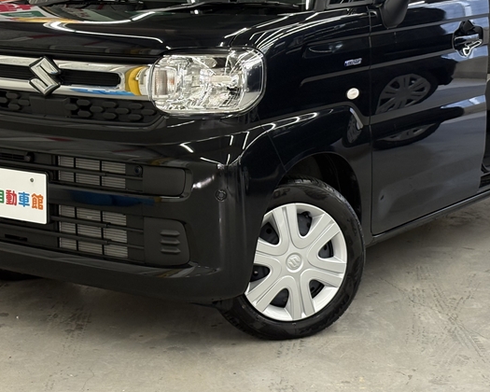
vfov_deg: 17.6
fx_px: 1262
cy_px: 98
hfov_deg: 22.0
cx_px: 273
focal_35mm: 87
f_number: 1.6
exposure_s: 1/50
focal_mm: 5.96
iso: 80
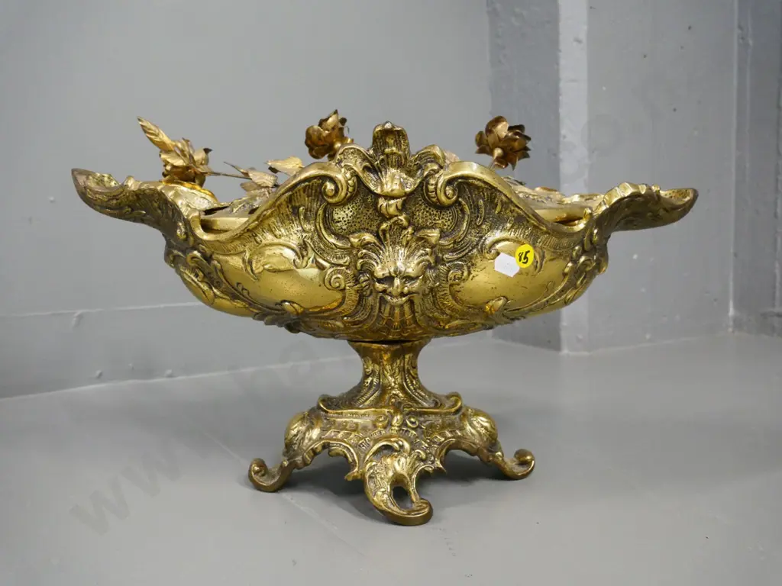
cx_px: 391
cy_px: 293
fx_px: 768
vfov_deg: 41.8
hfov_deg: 54.0
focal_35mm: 34
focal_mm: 17
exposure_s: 1/80
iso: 3200
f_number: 5.6
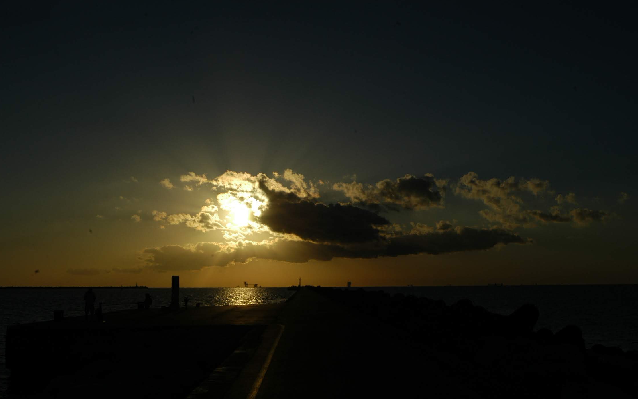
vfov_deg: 29.9
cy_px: 207
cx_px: 318
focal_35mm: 43
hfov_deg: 46.2
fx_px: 748
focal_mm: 28
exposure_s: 1/2500
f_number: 11
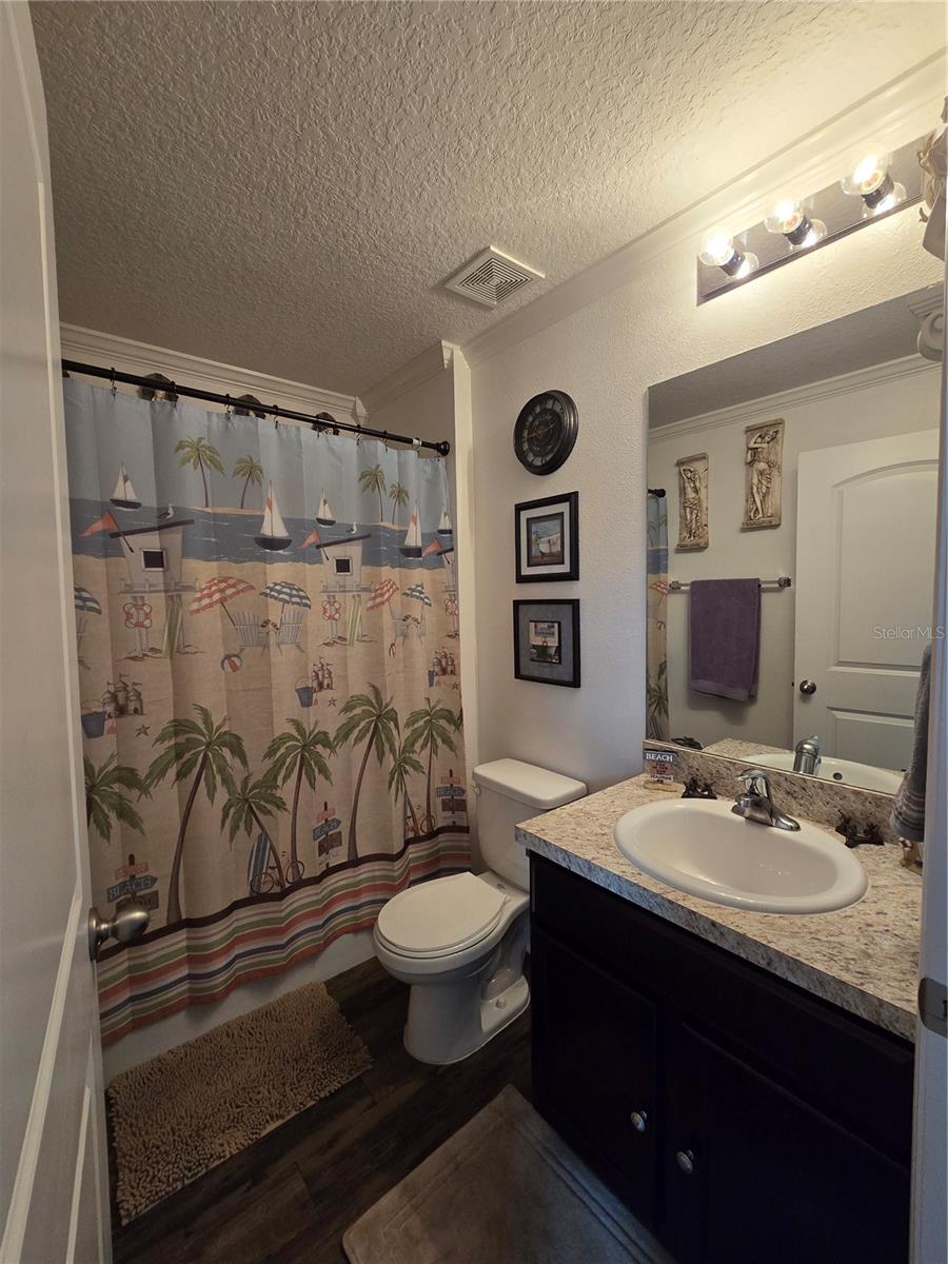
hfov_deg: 89.9
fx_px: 475
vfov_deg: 106.2
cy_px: 632
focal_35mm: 13
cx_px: 474
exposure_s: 1/60
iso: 200
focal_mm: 2.2
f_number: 2.2
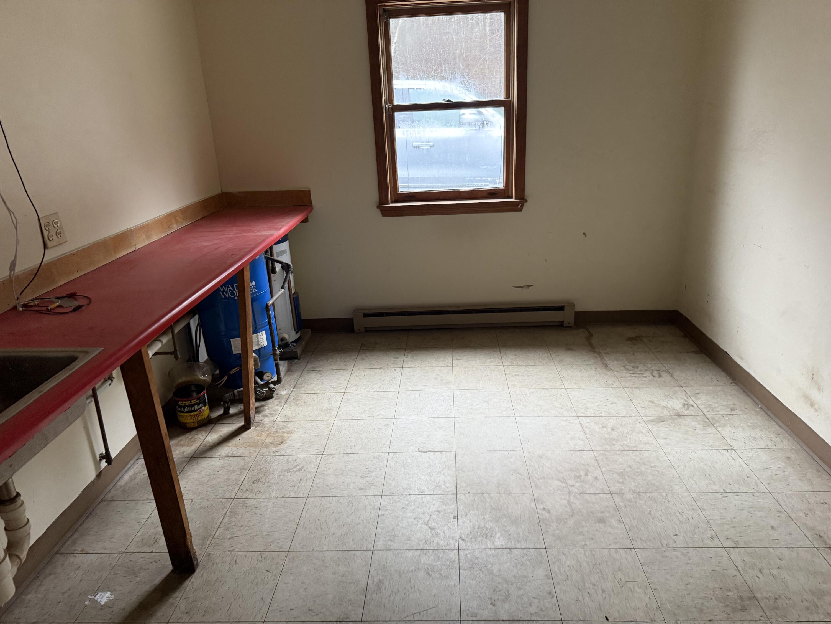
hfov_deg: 71.6
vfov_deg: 56.8
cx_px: 416
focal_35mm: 24
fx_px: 576
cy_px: 312
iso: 500
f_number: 1.78
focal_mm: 6.76
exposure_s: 1/60
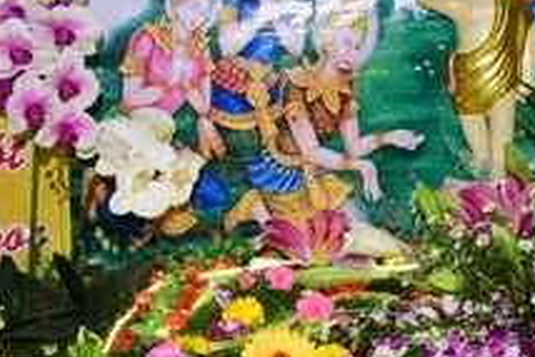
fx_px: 1353
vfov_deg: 14.8
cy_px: -7
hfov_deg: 21.3
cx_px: 585
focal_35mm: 91
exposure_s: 1/100
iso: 1250
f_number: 5.6
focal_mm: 30
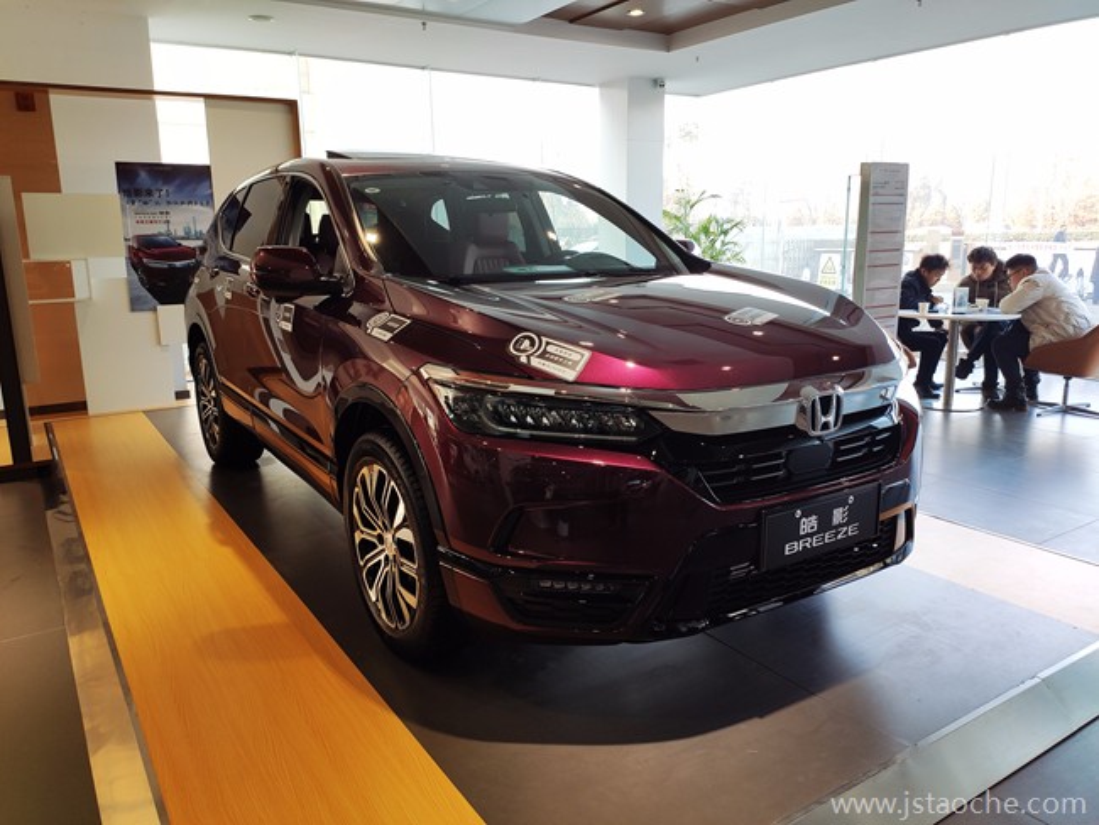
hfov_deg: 67.3
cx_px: 550
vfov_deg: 53.1
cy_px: 412
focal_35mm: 26
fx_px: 826
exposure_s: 1/100
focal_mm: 4.77
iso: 120
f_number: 1.75
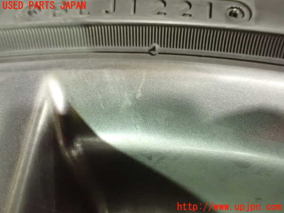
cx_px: 142
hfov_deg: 60.0
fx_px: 246
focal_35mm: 30
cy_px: 106
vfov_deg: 46.8
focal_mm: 5.4
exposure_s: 1/20
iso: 1600
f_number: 2.3
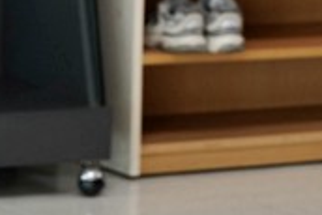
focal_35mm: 419
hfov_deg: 4.8
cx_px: 698
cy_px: 34
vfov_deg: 3.3
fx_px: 3751
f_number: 4
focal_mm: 80
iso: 1000
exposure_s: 1/160
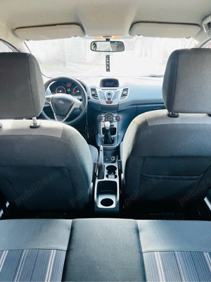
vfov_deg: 67.3
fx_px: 211
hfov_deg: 53.1
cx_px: 106
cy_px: 141
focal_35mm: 26
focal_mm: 5.7
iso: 160
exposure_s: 1/60
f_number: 1.5
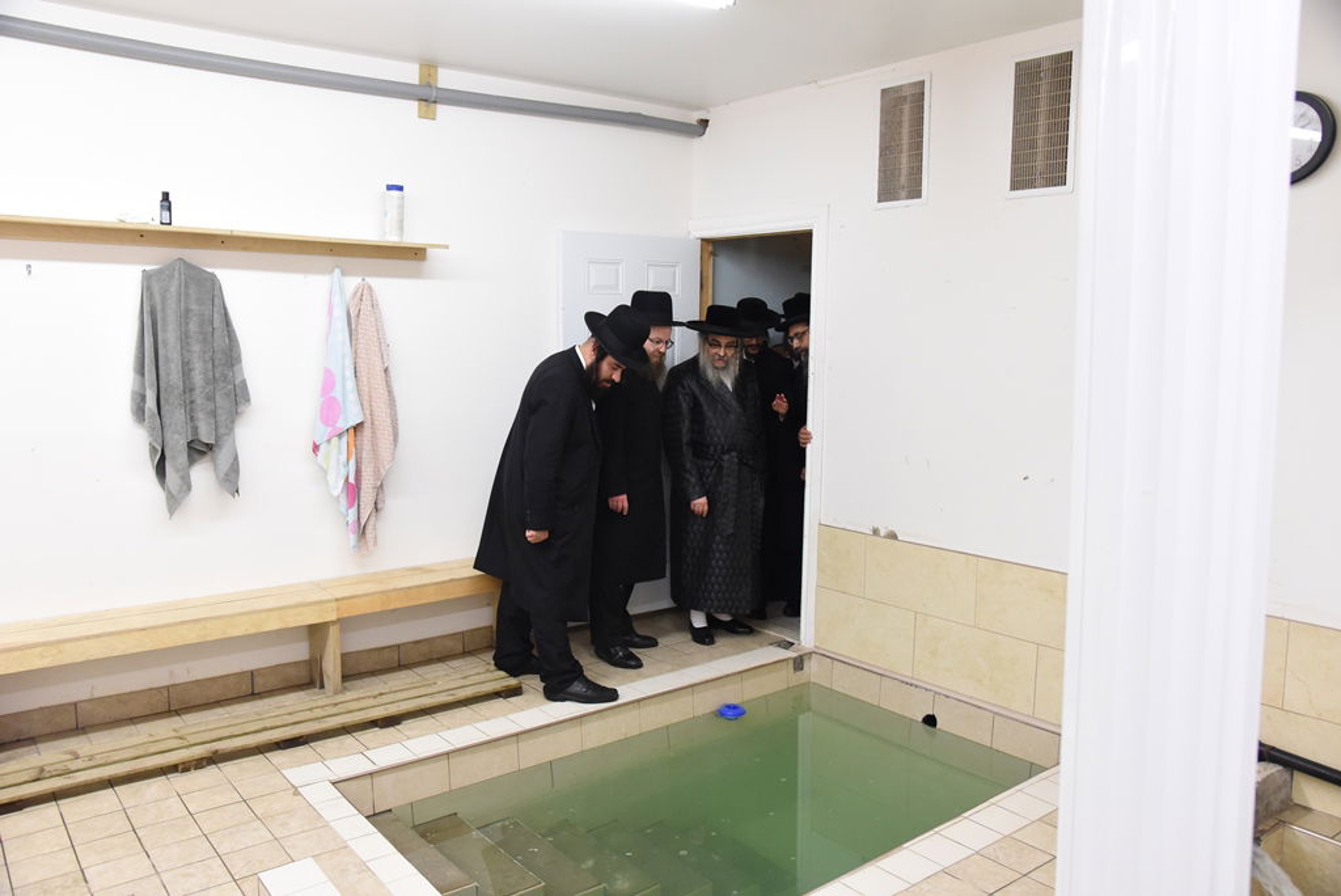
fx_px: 1006
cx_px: 670
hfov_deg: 67.4
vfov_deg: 48.0
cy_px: 448
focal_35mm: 27
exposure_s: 1/160
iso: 4500
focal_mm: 27
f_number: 5.6
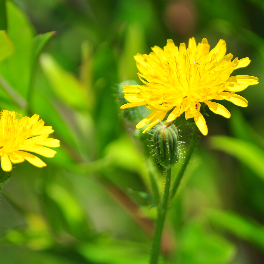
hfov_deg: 3.8
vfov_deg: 3.8
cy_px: 142
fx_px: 4021
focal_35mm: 466
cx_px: 86
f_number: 5.6
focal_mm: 200
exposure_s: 1/640
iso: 200
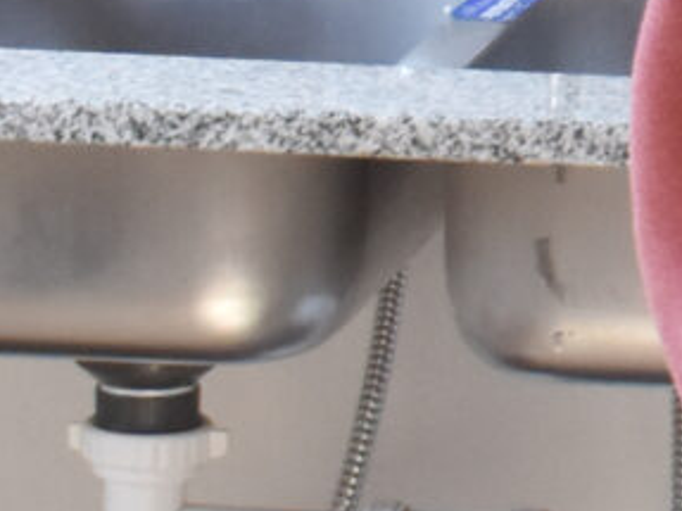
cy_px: -669
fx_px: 6327
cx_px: 2222
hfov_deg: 5.7
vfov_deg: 4.5
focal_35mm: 321
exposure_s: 1/60
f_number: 11
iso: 900
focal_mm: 25
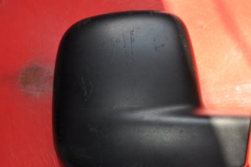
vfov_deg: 29.2
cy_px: 94
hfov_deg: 42.7
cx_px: 136
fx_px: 320
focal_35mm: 46
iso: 200
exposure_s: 1/200
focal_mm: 24
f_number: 4.5
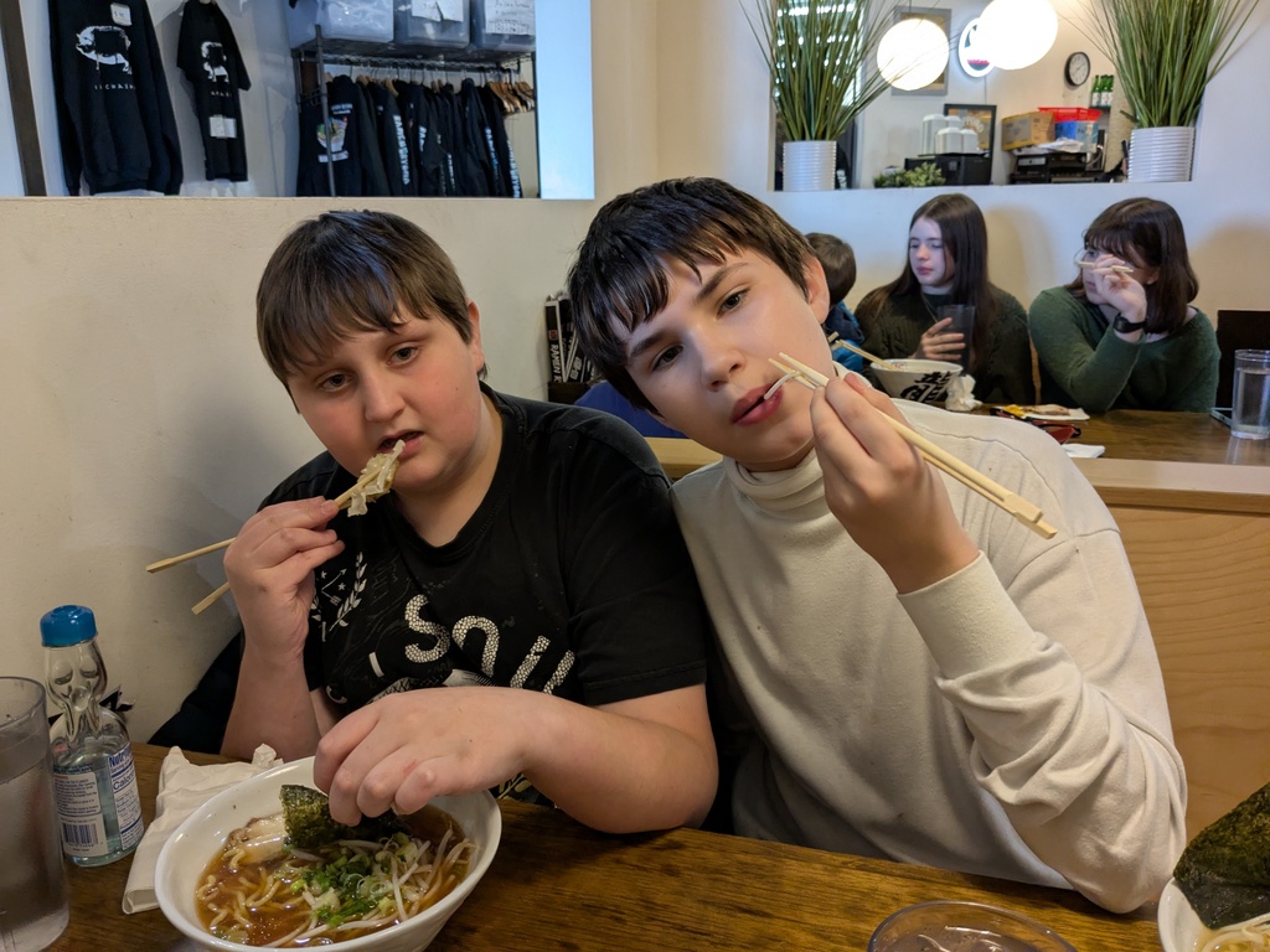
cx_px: 635
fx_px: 991
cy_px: 476
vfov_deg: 51.4
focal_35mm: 27
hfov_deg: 65.3
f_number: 1.73
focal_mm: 4.38
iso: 287
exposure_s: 1/40
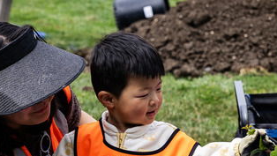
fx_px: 1058
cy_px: 163
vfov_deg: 8.4
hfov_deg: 14.8
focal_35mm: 144
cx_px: 225
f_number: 4.5
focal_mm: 48
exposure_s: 1/250
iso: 80
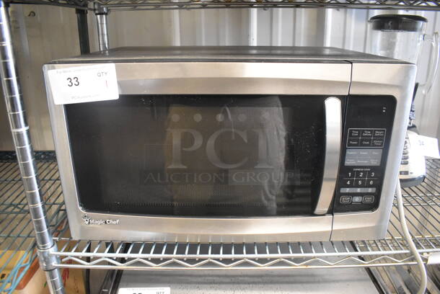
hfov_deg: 67.3
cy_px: 147
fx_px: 330
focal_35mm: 27
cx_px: 220
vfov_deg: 48.0
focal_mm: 18
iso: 5600
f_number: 3.5
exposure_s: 1/125
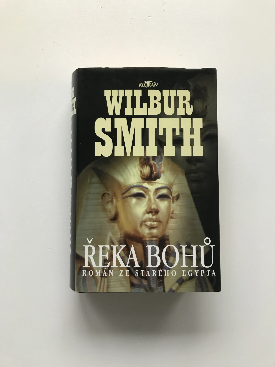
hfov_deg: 49.7
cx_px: 138
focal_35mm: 28
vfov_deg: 63.4
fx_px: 297
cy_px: 184
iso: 40
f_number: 1.8
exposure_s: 1/20
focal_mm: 3.99
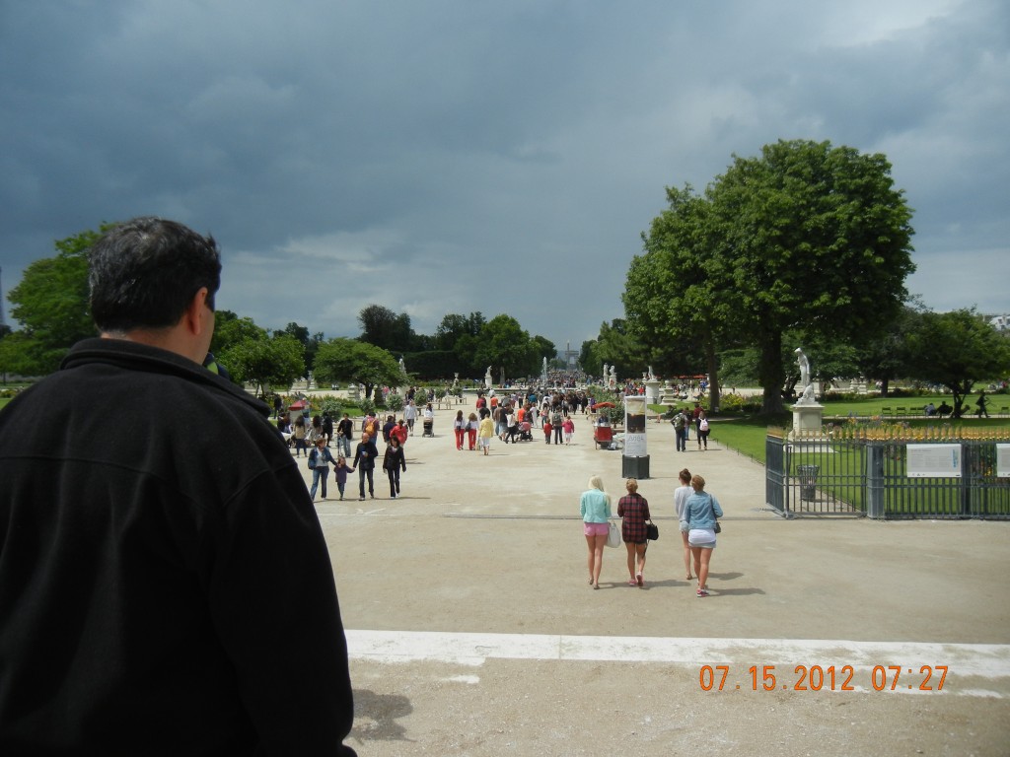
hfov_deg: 60.0
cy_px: 378
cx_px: 505
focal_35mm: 30
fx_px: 875
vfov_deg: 46.8
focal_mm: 5.4
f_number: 7
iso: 160
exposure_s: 1/600
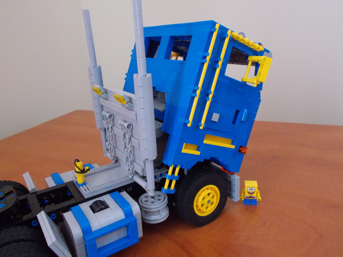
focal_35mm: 30
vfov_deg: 46.8
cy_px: 128
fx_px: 297
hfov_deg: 60.0
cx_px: 172
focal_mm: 5.3
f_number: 3.4
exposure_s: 1/13
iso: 800
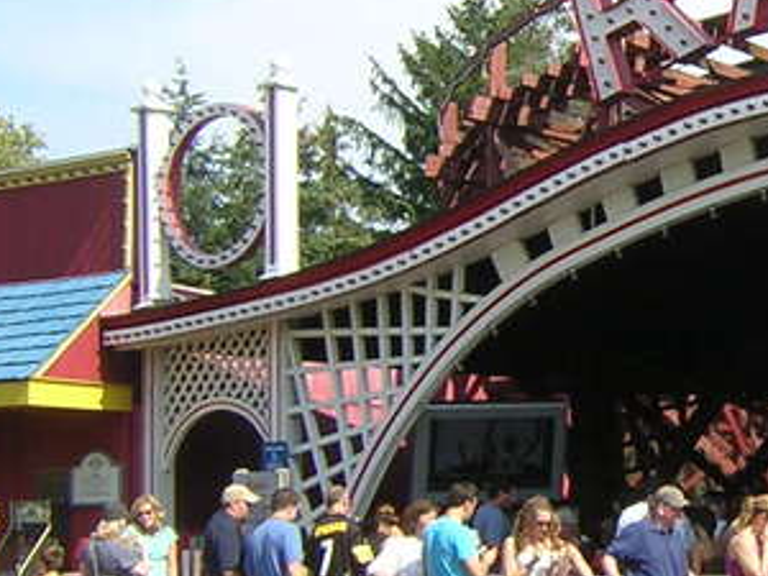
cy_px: 177
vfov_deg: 15.4
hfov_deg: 19.3
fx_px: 2130
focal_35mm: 96
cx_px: 909
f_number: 5.2
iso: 100
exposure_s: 1/200
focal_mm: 4.7
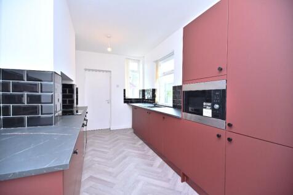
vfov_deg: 73.7
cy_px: 98
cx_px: 146
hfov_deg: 96.8
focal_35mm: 16
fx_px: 130
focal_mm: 16
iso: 1000
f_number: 5.6
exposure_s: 1/125
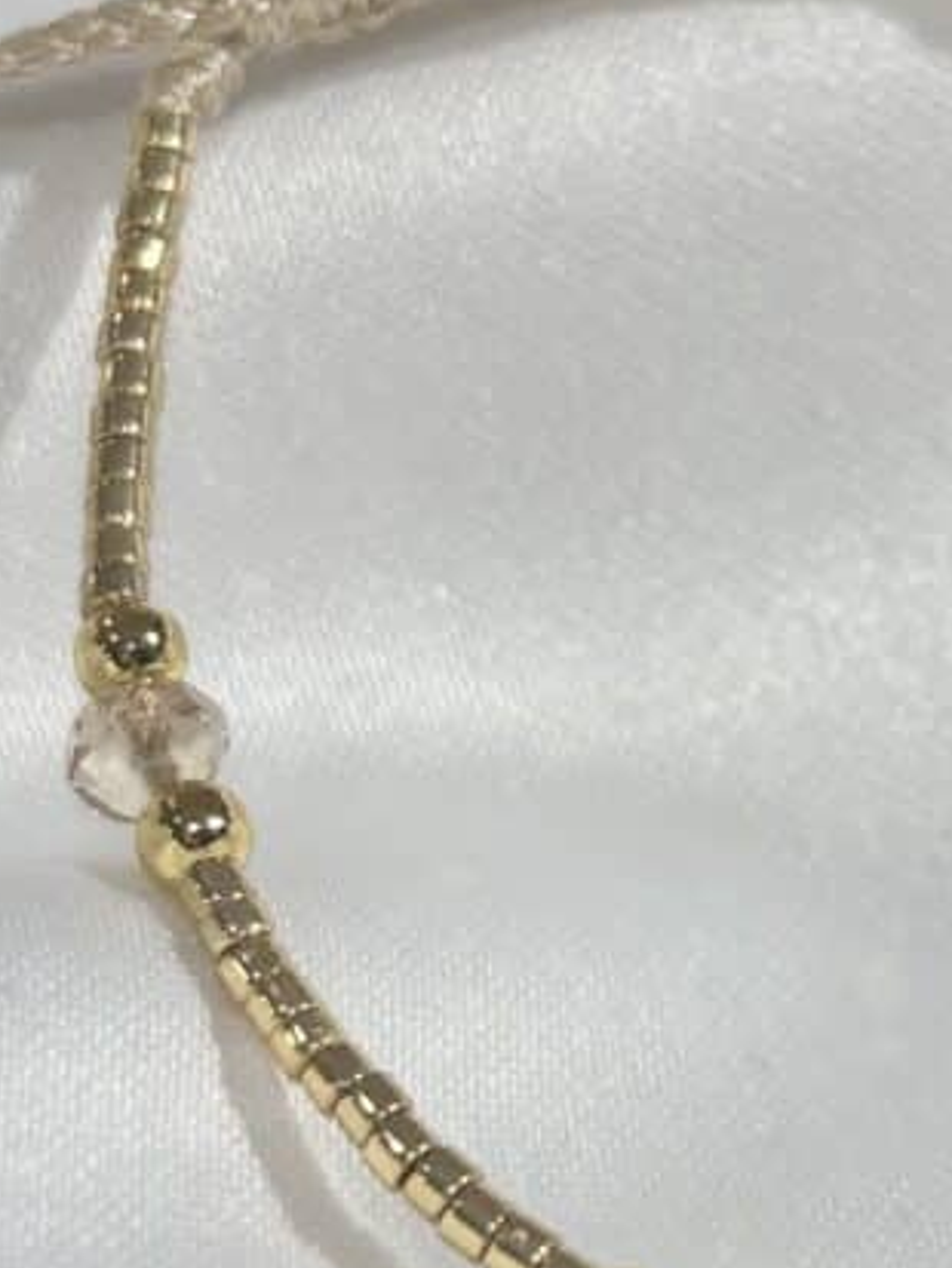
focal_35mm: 129
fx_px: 4728
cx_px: 983
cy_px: 706
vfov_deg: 15.3
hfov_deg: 11.4
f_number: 1.6
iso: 25
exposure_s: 1/141
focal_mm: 5.96
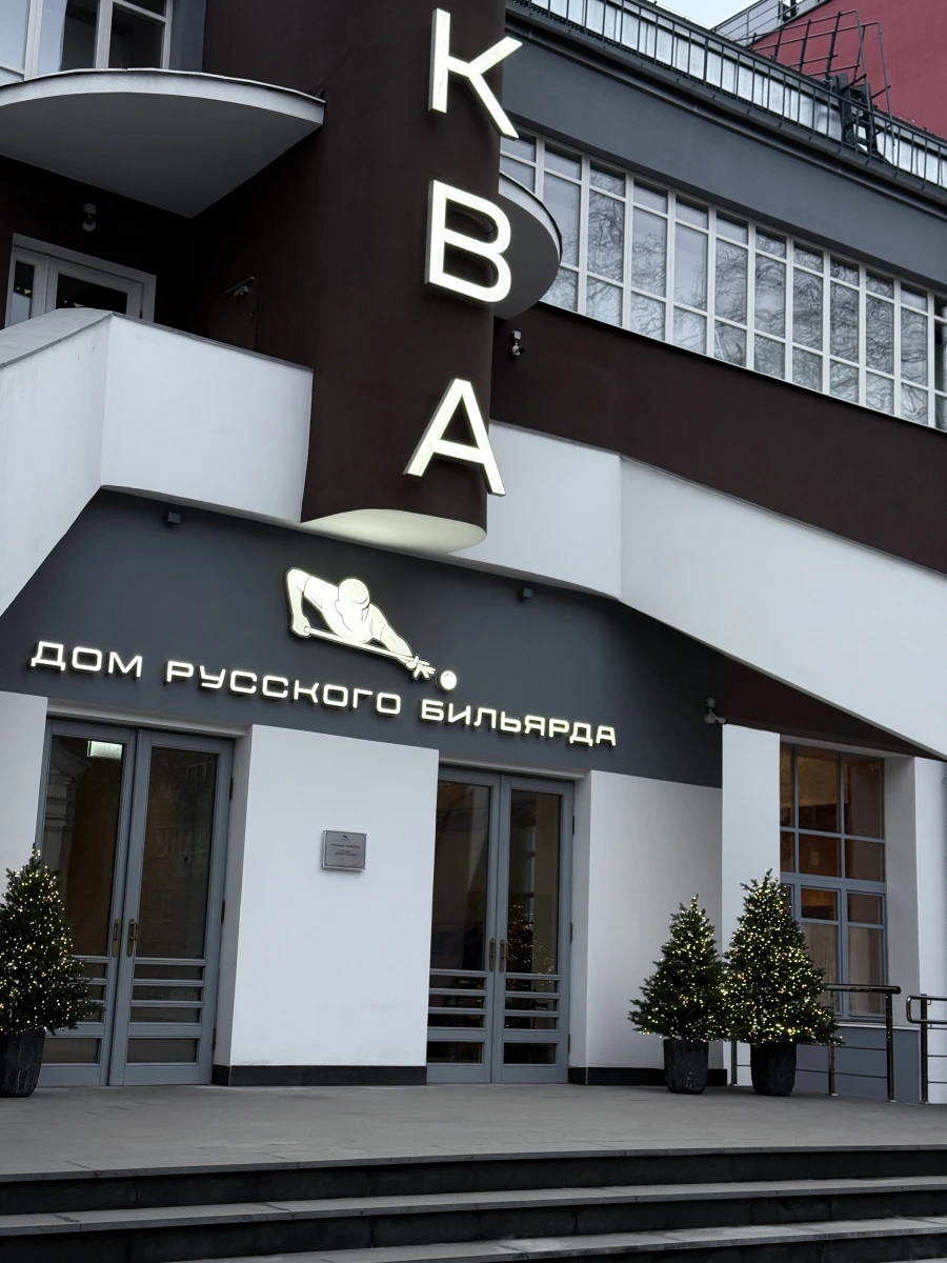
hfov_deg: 30.3
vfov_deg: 39.7
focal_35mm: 48
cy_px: 632
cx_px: 474
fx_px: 1751
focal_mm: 6.76
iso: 200
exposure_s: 1/100
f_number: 1.78
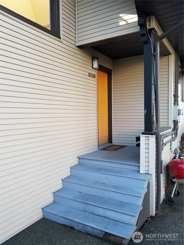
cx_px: 92
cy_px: 122
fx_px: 184
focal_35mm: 26
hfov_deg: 53.1
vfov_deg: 67.3
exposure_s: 1/120
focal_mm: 4.25
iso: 64
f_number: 1.7
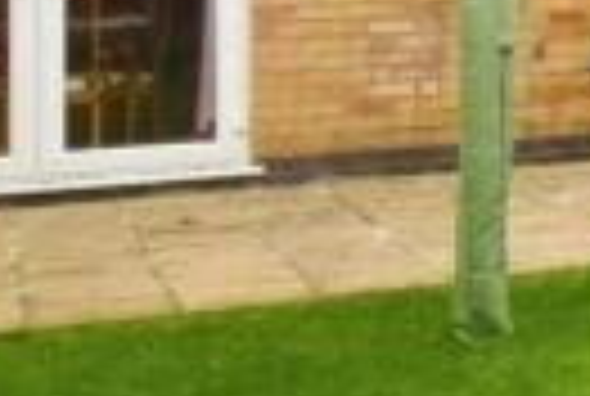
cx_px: 1450
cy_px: -47
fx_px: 1922
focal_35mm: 117
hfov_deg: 12.9
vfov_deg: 11.6
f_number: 9
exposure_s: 1/320
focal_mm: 10
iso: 1000
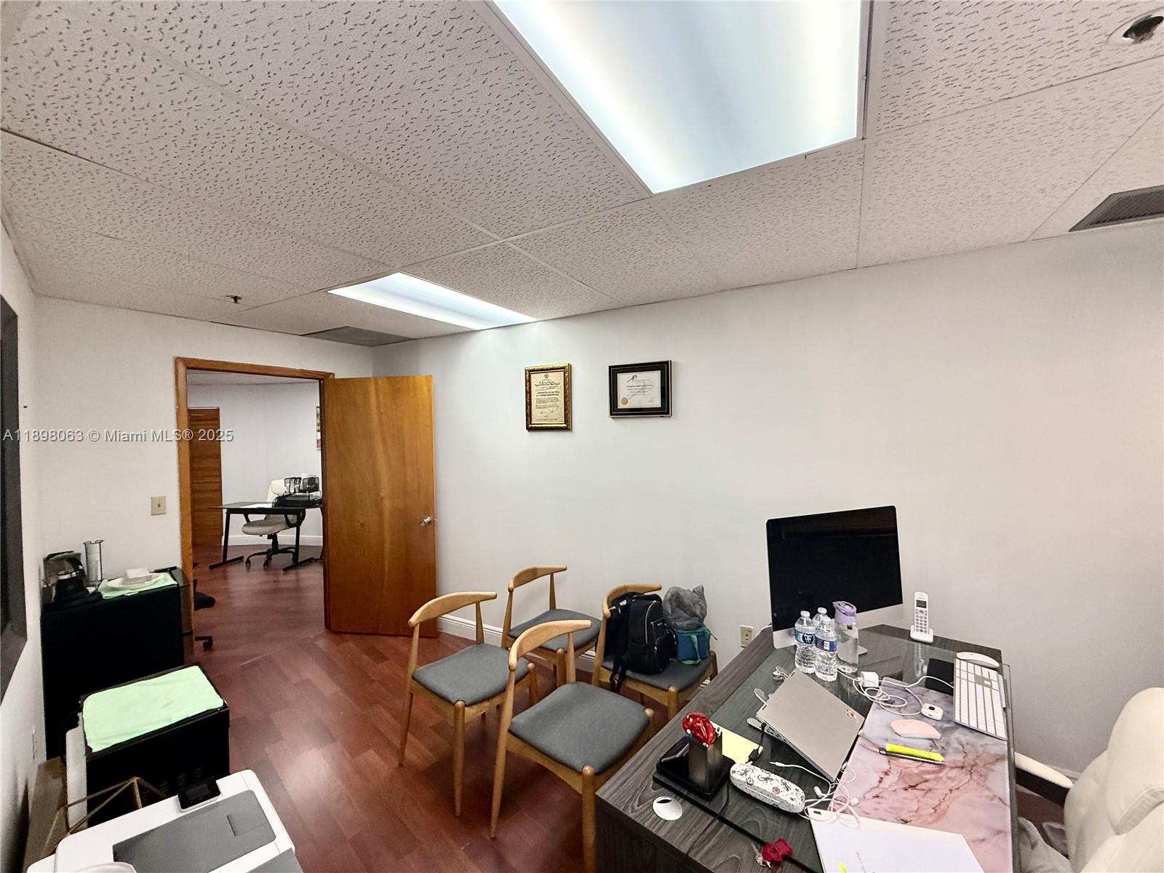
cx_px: 582
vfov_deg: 85.7
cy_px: 436
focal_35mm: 14
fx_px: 471
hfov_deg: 102.1
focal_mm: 2.22
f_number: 2.2
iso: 160
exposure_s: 1/120
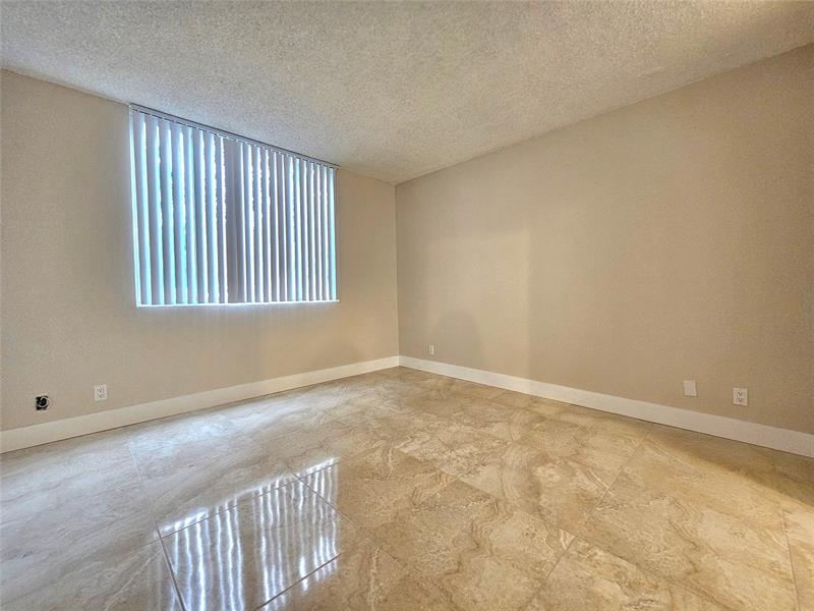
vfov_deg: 89.9
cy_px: 306
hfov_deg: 106.2
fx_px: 306
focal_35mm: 13
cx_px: 407
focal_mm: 2.2
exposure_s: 1/60.2
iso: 320
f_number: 2.2
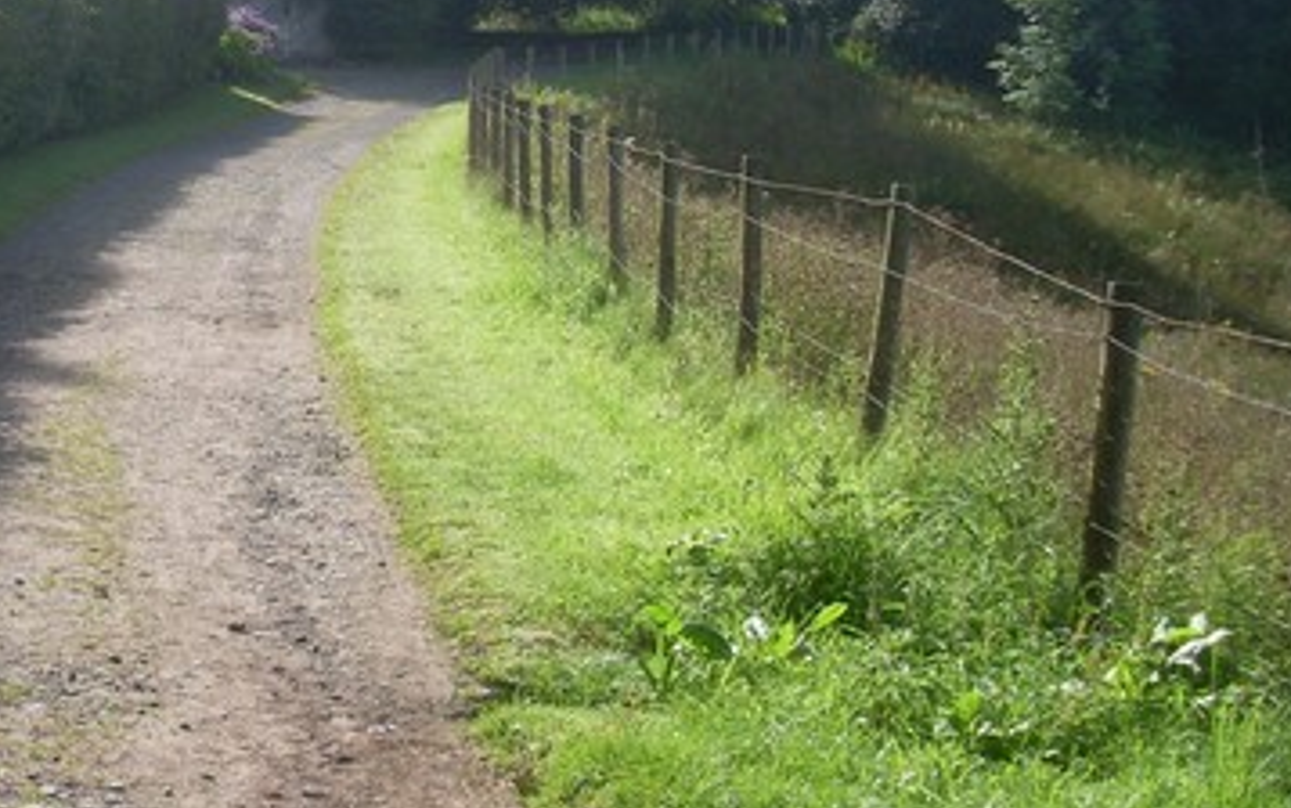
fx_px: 2534
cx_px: 162
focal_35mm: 72
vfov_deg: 17.8
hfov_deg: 27.7
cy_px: 87
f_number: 7.7
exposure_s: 1/125
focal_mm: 6.3
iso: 80
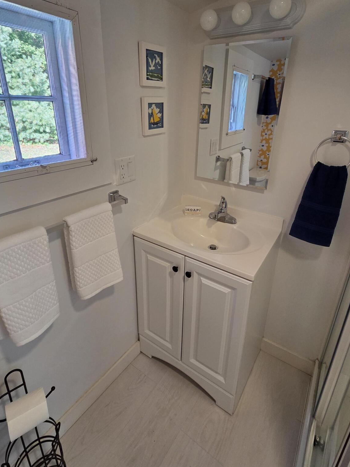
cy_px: 203
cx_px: 173
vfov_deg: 90.5
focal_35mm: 17
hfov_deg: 74.7
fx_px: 229
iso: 200
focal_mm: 2.2
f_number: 2.2
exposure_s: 1/120
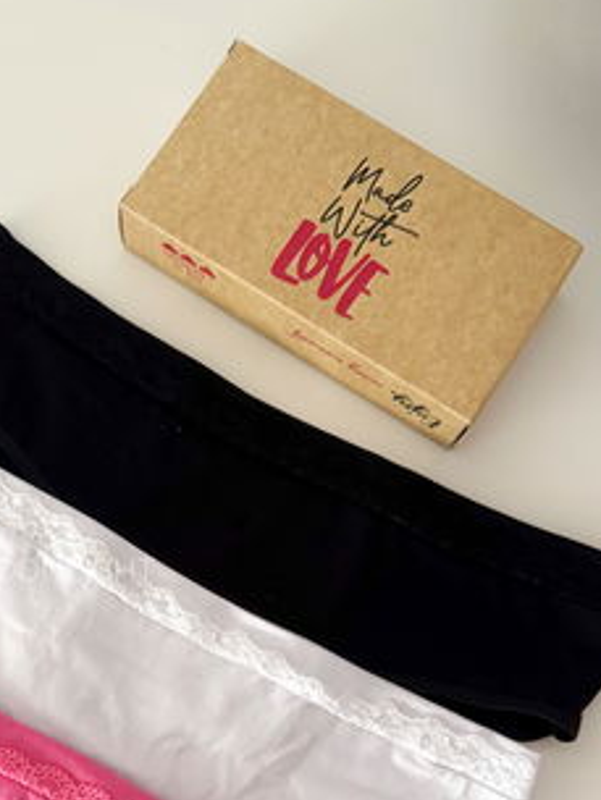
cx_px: 160
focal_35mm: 42
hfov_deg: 33.8
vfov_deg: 42.4
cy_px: 660
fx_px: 972
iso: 500
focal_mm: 6.76
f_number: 1.78
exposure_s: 1/60
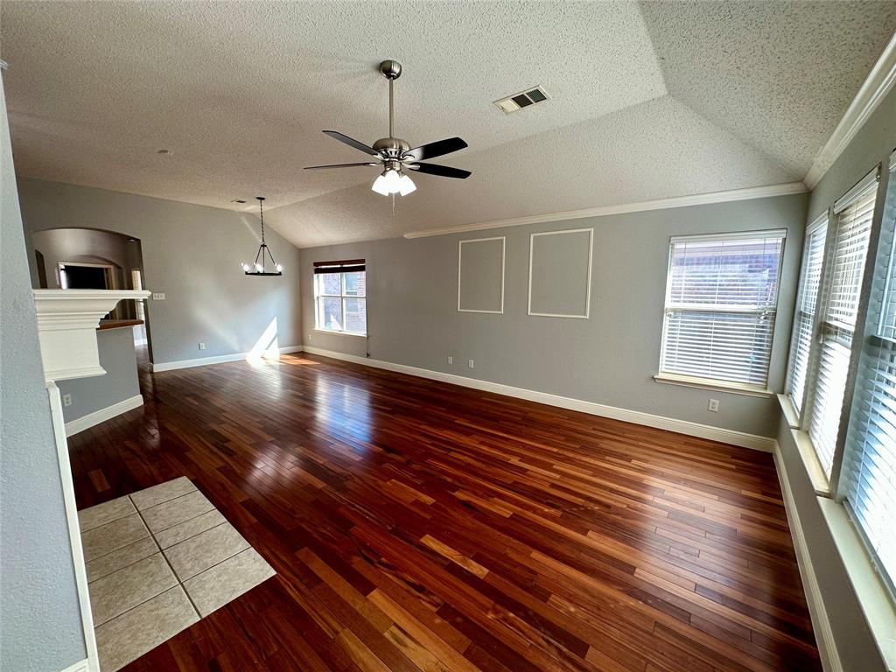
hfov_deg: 102.1
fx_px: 362
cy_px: 336
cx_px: 448
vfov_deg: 85.7
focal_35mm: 14
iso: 100
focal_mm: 2.22
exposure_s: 1/120
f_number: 2.2
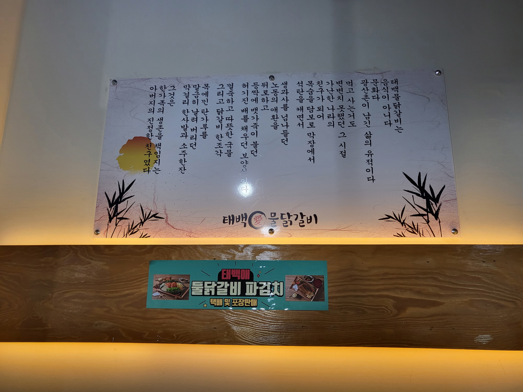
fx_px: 393
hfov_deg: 67.3
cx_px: 262
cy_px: 196
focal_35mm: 26
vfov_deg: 53.1
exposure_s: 1/120
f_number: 1.8
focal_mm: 4.25
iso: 80
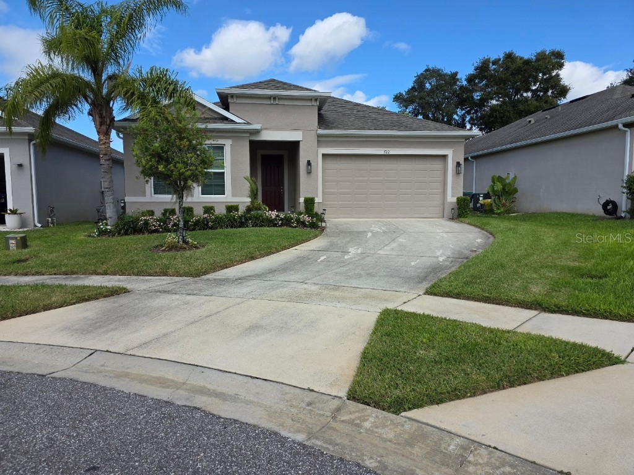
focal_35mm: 23
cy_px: 238
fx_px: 421
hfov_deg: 73.9
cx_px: 317
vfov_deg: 58.9
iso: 80
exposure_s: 1/5000
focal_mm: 6.3
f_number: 1.7
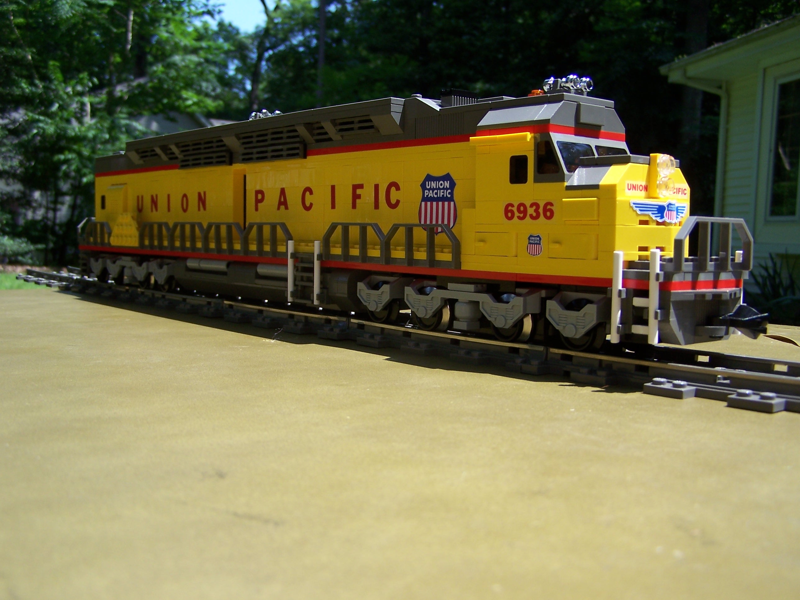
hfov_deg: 49.0
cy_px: 300
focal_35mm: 38
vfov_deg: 37.7
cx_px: 400
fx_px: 878
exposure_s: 1/750
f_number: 2.8
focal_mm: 6.3
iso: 80
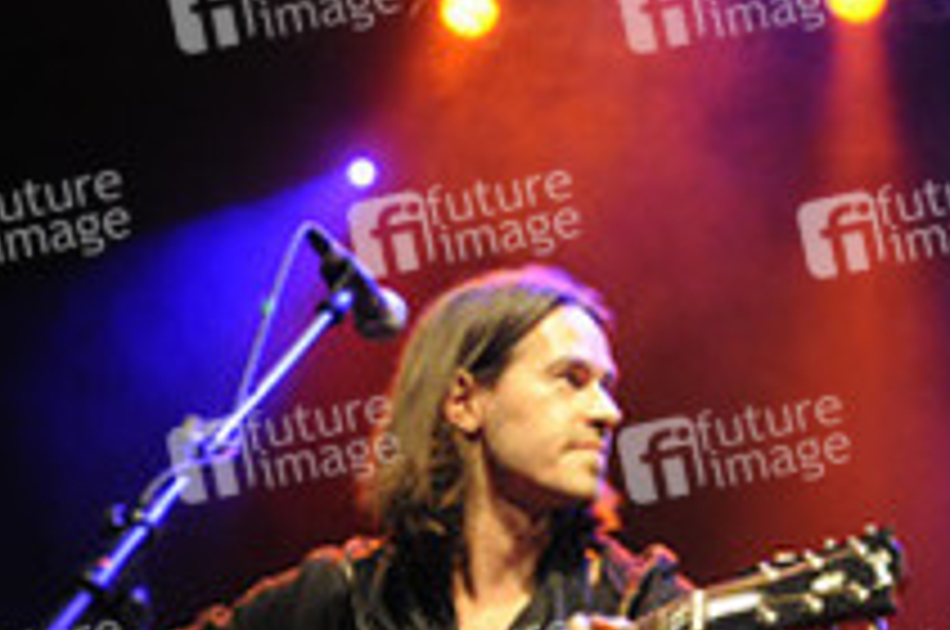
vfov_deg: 17.4
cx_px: 795
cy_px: 562
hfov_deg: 25.8
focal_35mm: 77
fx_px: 2029
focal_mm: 36
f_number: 4
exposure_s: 1/100
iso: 4000
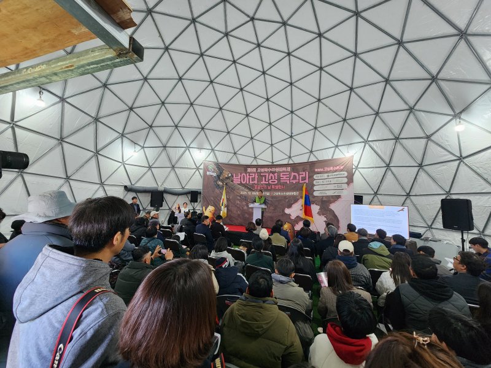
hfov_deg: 106.2
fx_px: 184
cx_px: 246
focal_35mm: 13
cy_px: 184
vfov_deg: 89.9
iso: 400
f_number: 2.2
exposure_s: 1/40
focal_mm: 2.2
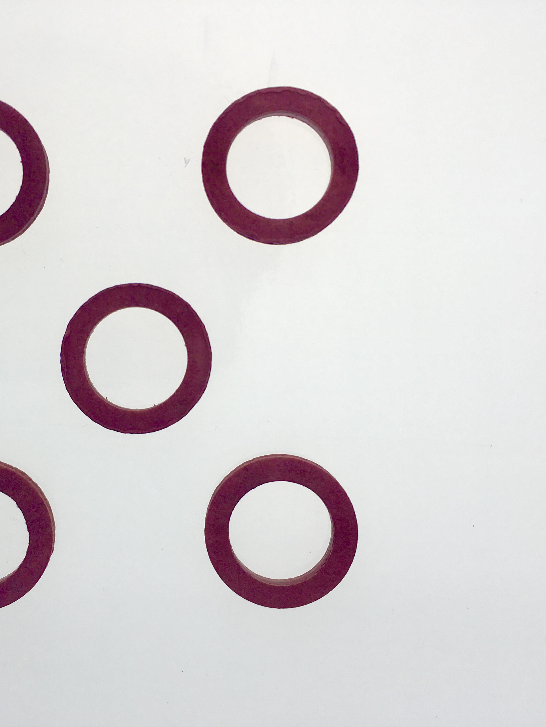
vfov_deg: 47.9
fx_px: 820
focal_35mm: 39
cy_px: 364
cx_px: 169
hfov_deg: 36.3
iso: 25
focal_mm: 4.15
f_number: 2.2
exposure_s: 1/167
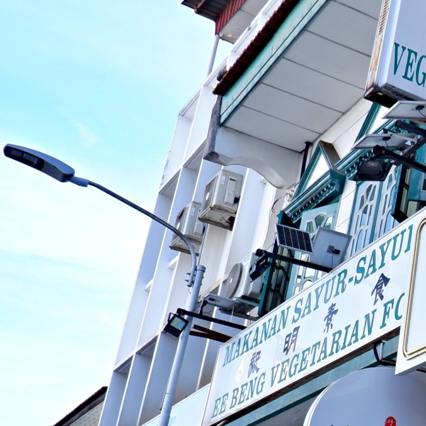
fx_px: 1030
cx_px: 767
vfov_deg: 23.0
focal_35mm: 74
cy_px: 351
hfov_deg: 18.4
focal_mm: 15
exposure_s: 1/150
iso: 200
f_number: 6.4
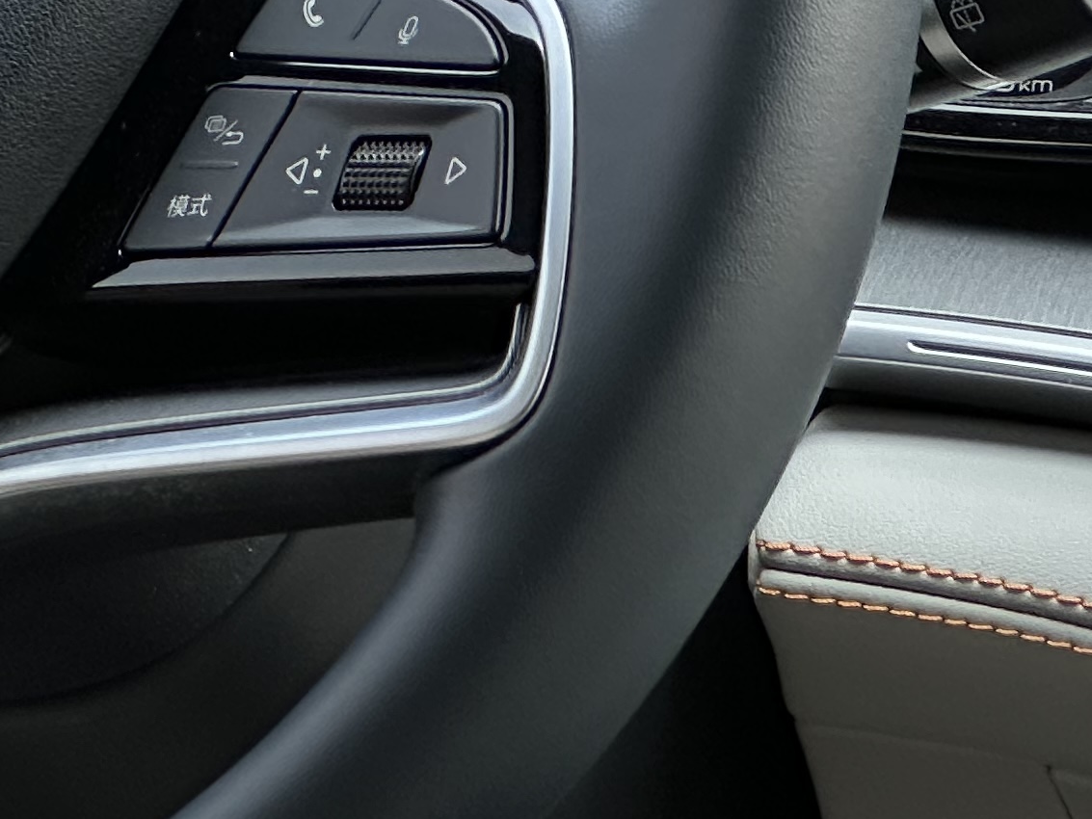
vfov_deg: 5.4
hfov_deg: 7.1
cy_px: 37
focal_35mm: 274
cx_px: -601
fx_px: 8645
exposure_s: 1/99
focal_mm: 9
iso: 125
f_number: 2.8
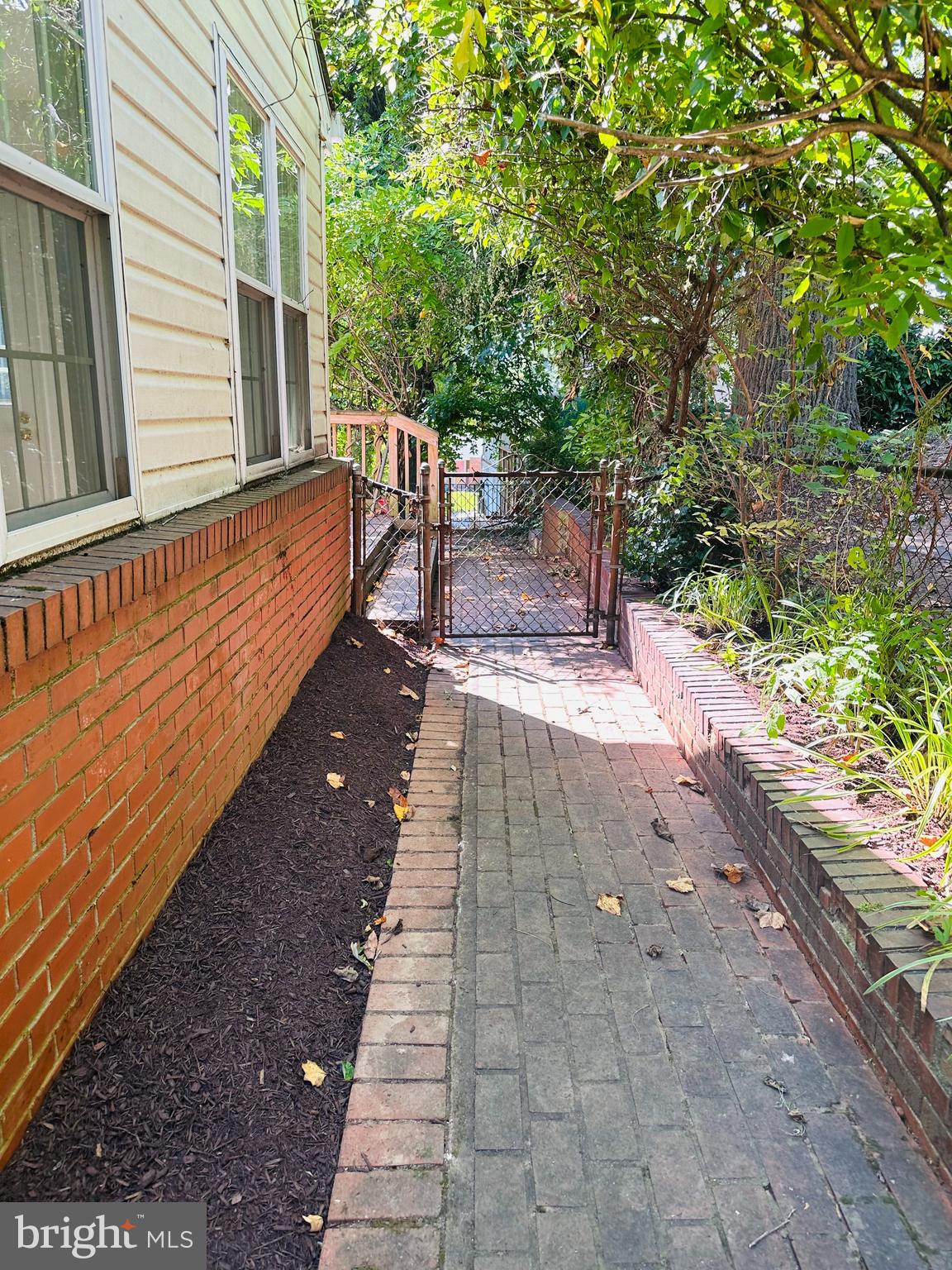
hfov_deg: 56.8
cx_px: 476
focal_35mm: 24
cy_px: 635
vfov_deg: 71.6
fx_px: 880
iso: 80
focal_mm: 6.86
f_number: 1.78
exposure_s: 1/161
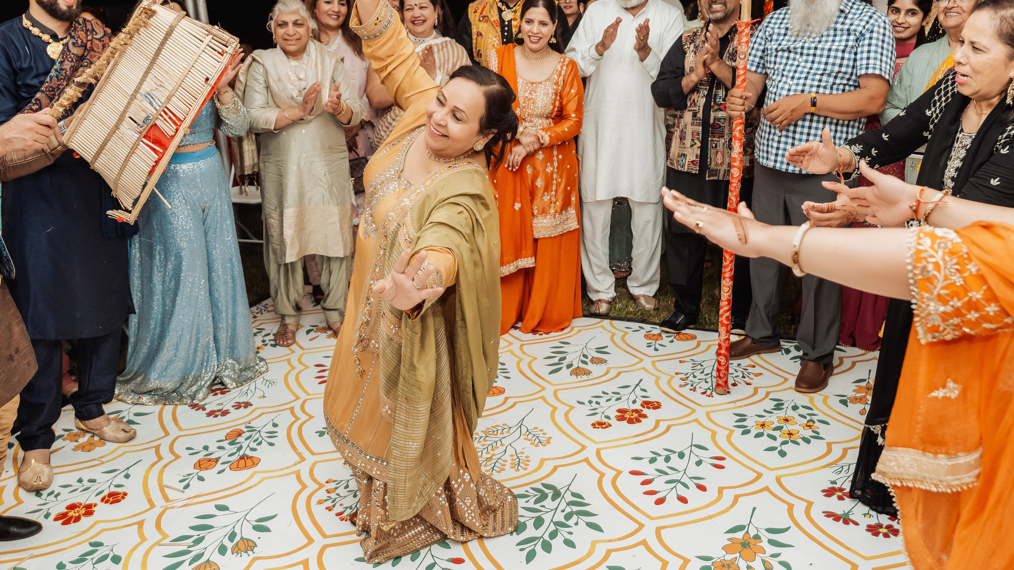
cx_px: 511
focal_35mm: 35
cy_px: 235
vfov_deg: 34.1
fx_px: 928
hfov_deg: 57.3
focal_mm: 32.5
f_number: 5
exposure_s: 1/160
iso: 1600
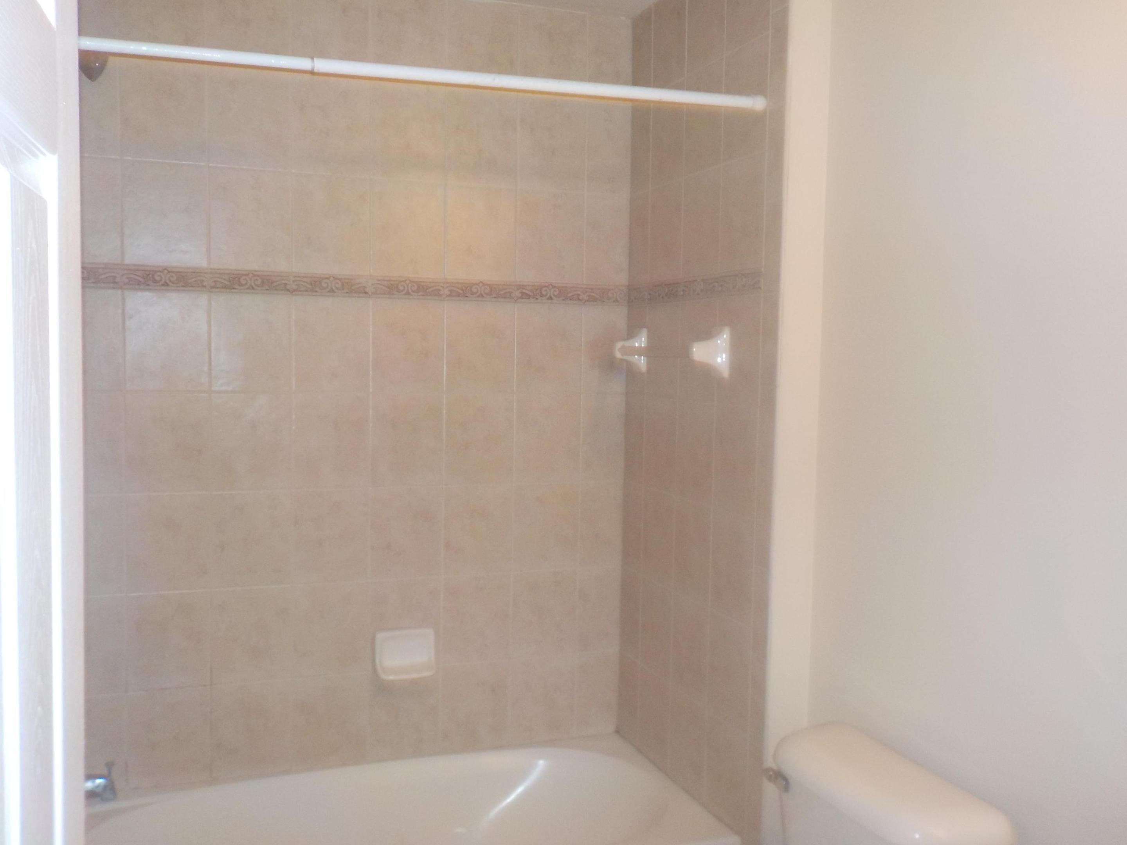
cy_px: 422
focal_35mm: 30
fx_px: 977
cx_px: 564
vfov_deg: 46.8
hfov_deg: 60.0
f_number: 3.3
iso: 200
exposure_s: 1/30
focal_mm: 4.1
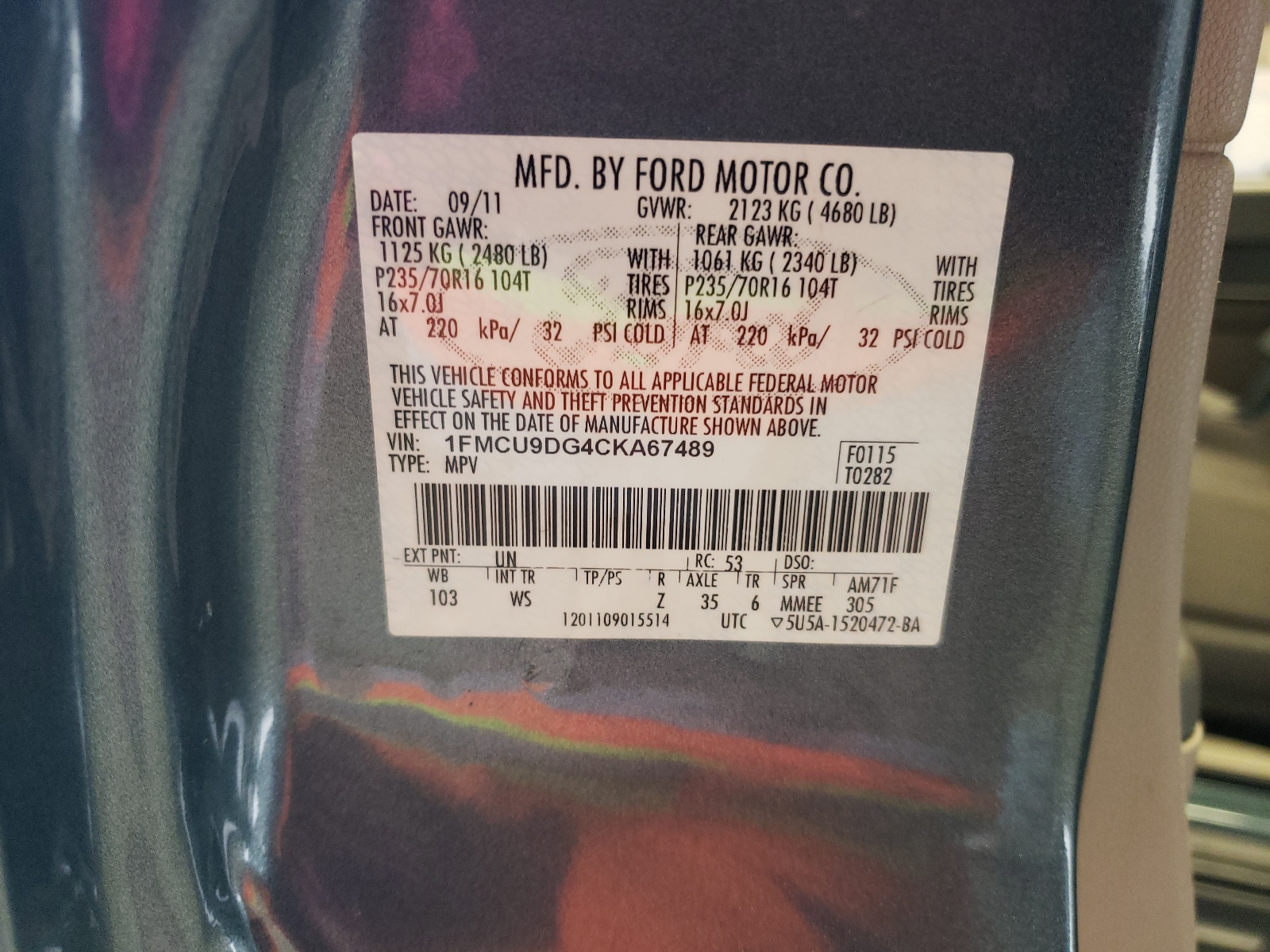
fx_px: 954
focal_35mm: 26
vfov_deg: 53.1
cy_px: 476
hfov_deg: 67.3
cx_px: 635
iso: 179
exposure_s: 1/60.2
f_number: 1.5
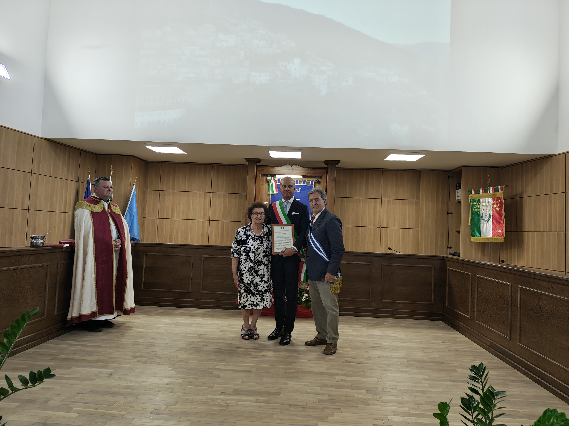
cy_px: 213
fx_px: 378
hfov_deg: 73.9
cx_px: 284
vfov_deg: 58.9
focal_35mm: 23
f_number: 1.6
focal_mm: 6.57
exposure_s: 1/100
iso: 716
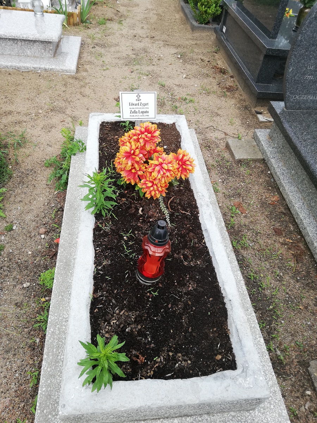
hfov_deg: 51.4
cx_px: 158
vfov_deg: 65.3
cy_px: 212
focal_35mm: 27
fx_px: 330
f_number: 2.2
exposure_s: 1/227
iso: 50
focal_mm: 3.81
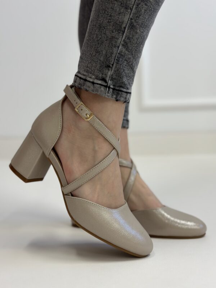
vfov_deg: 39.7
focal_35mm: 48
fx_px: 399
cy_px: 144
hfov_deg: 30.3
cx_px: 108
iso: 100
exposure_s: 1/100
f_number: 1.78
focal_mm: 6.86
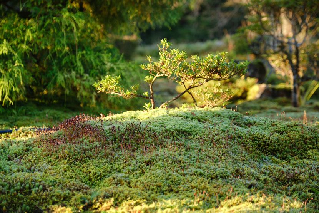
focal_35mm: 83
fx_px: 735
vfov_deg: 16.4
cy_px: 106
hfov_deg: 24.5
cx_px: 160
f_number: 2.8
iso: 500
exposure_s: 1/250
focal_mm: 55
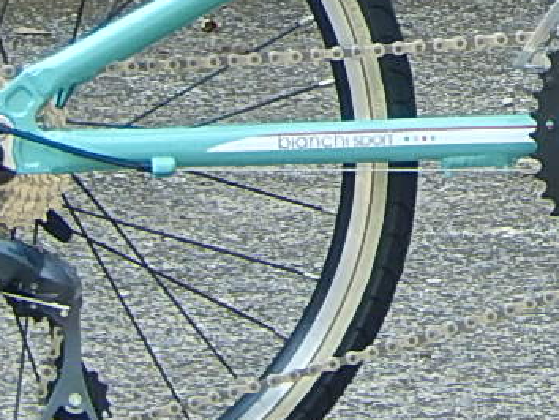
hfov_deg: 2.4
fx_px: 13509
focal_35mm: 836
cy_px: -276
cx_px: 851
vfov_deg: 1.8
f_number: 5.7
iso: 125
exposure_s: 1/80
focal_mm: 33.3
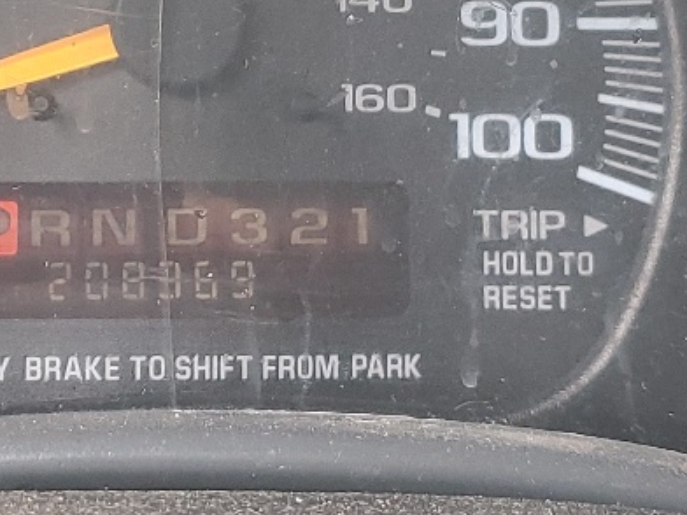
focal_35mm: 106
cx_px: 131
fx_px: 2104
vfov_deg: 13.8
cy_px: 58
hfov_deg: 18.4
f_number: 1.5
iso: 87
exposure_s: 1/120
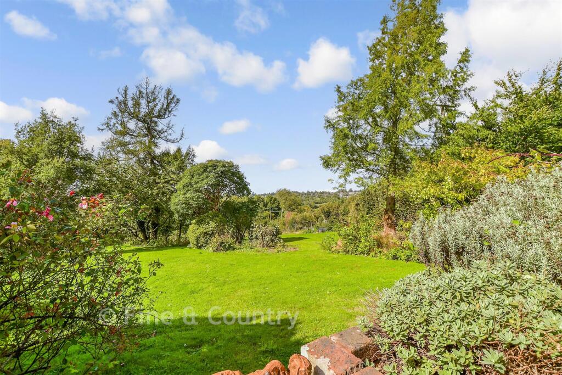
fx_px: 390
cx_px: 281
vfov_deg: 51.3
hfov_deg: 71.5
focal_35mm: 25
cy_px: 188
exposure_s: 1/320
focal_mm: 17
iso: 160
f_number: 8
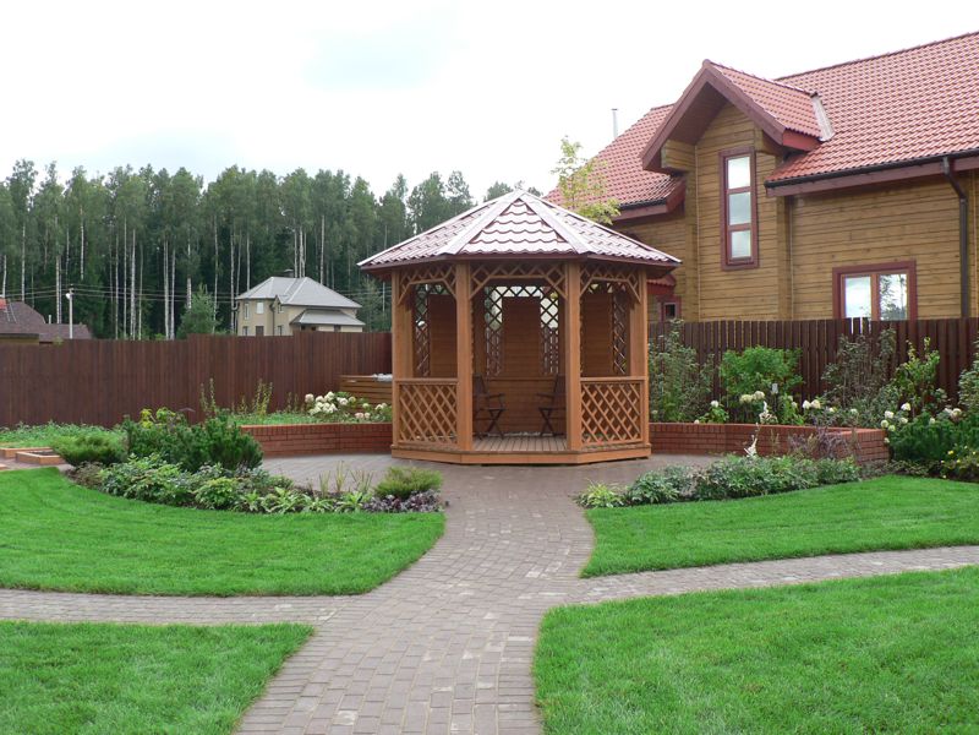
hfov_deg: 51.4
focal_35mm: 36
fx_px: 1018
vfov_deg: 39.7
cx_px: 490
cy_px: 368
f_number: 3.6
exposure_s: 1/100
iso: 80
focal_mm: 6
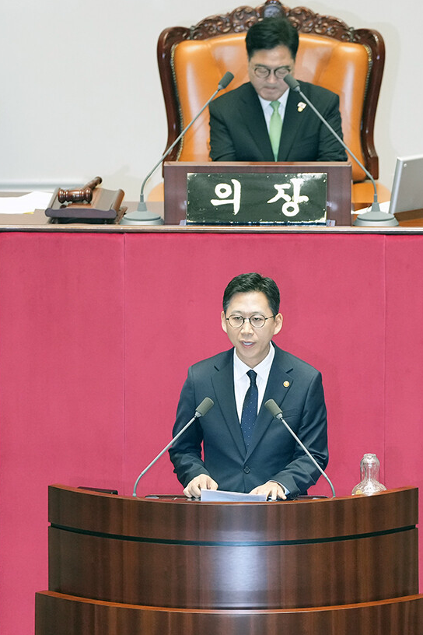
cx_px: 256
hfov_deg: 5.6
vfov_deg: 8.4
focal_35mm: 245
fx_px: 4318
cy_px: 346
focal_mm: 200
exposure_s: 1/160
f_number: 3.2
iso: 3200
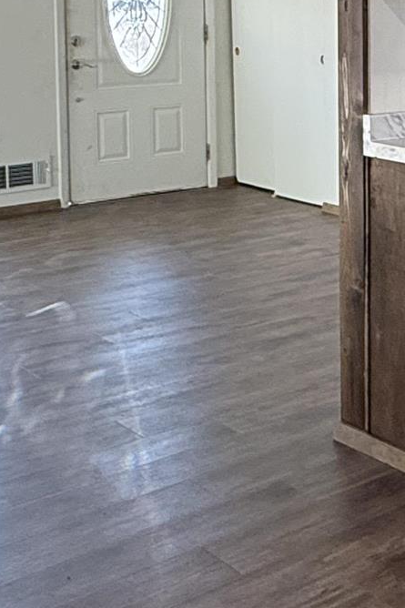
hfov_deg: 18.4
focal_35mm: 67
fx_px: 1131
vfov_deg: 29.0
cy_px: 76
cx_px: 580
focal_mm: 2.22
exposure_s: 1/60
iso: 250
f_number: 2.2
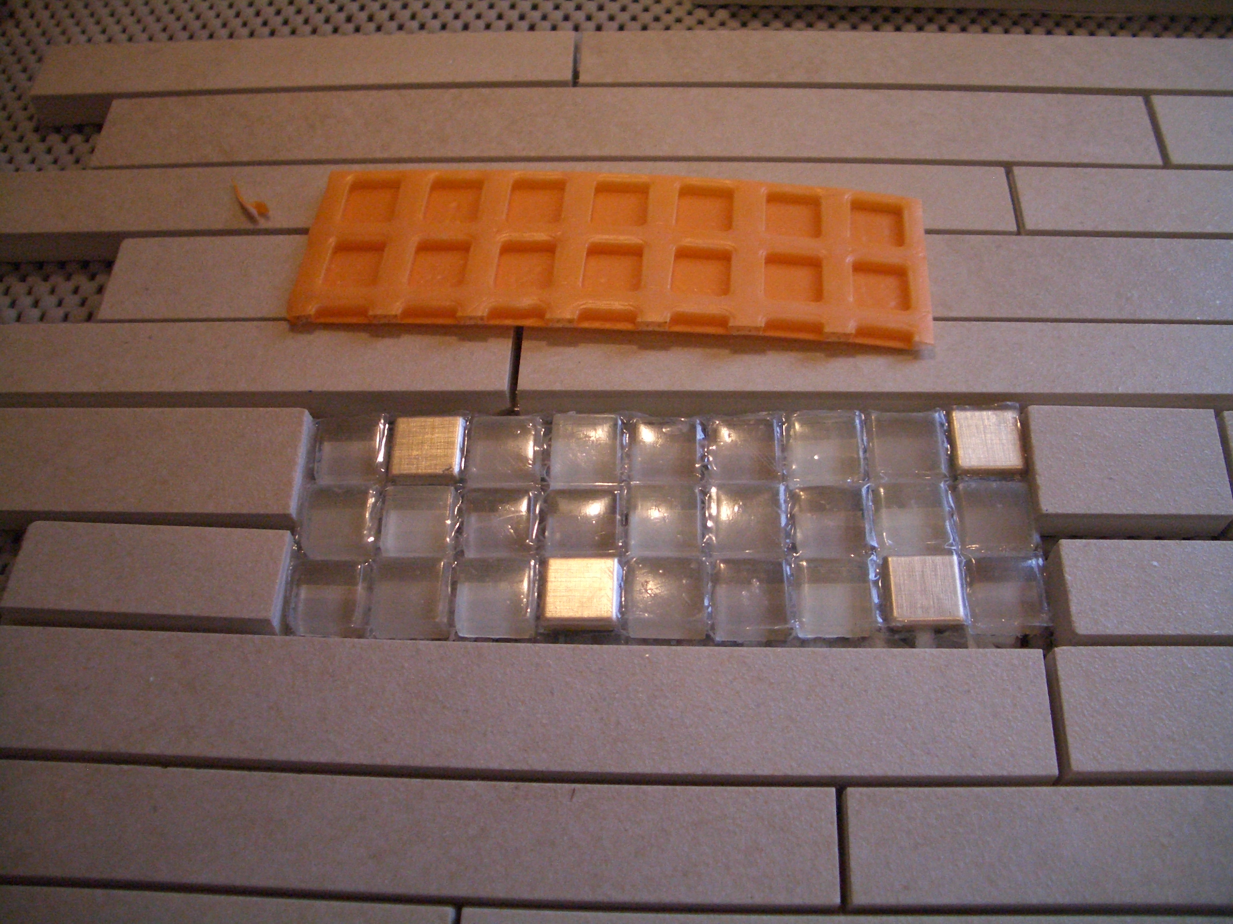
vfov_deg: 40.7
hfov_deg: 52.6
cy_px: 462
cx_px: 616
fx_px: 1247
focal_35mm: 35
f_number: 2.6
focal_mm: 5.8
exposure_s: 1/125
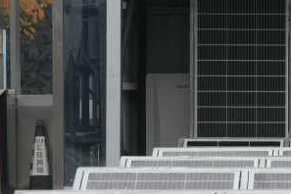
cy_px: 60
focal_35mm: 475
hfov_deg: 4.3
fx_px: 3839
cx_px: 342
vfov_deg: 2.9
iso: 1600
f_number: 8
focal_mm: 105
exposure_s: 1/200
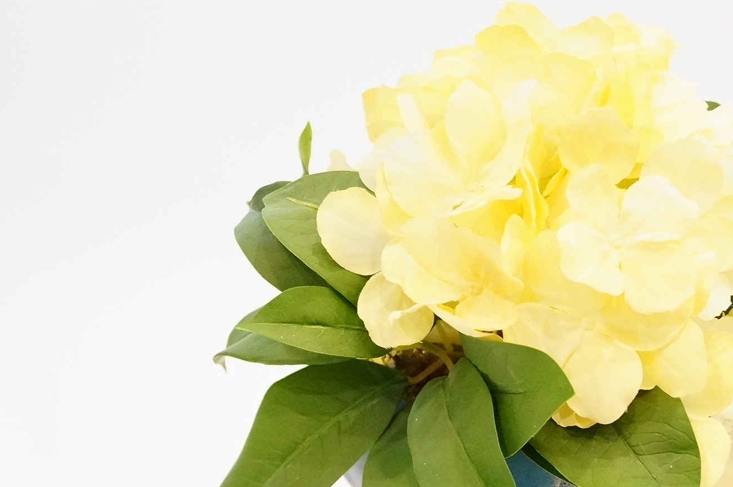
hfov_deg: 34.8
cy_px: 415
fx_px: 1139
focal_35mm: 56
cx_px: 561
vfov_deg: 23.6
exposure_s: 1/60
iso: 2500
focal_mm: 20
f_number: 4
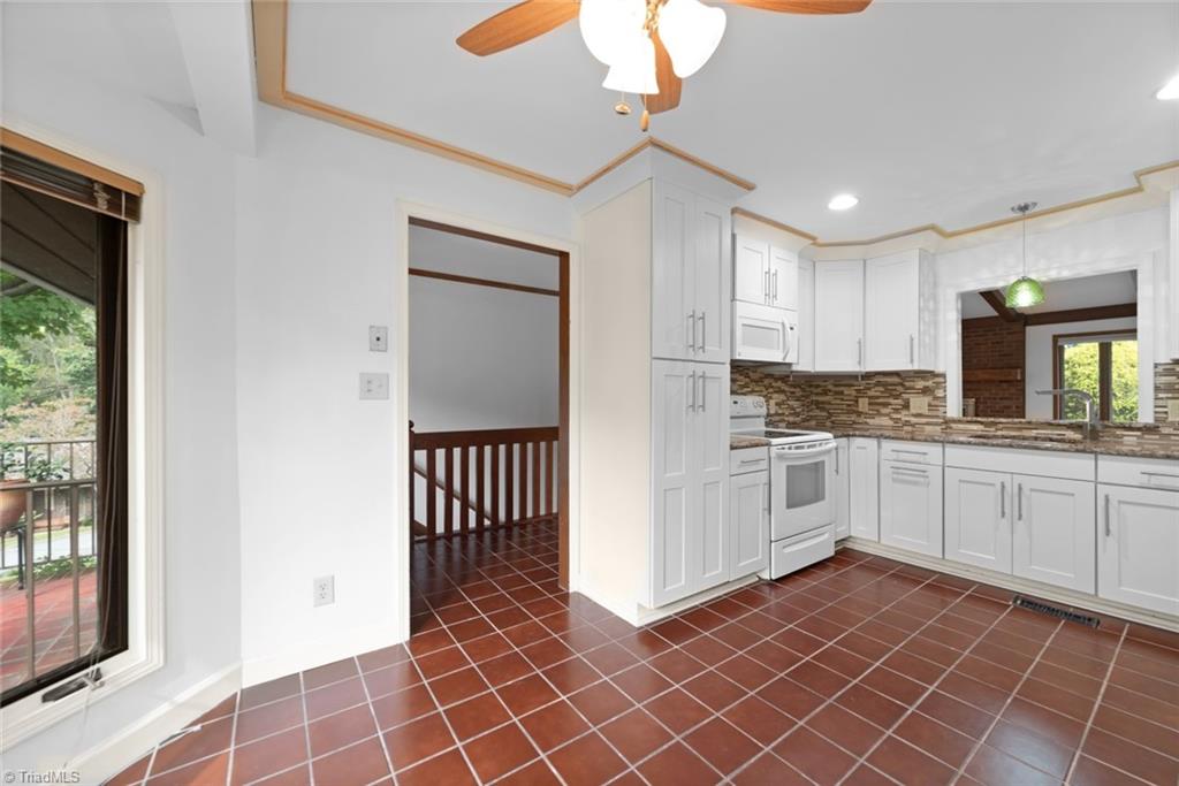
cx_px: 590
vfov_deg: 81.2
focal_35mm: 14
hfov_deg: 104.2
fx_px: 459
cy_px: 393
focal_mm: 14
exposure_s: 1/4
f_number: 7.1
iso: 320
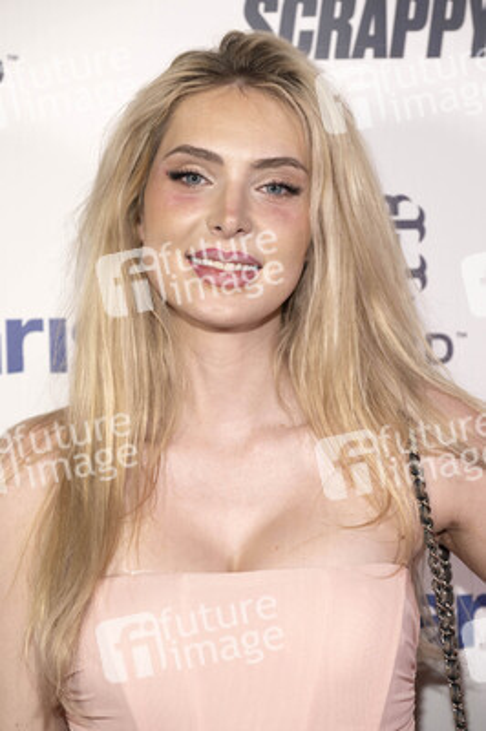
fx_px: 1805
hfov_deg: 15.3
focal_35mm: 89
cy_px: 366
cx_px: 243
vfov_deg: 22.9
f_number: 5
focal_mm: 89
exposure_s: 1/200
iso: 800
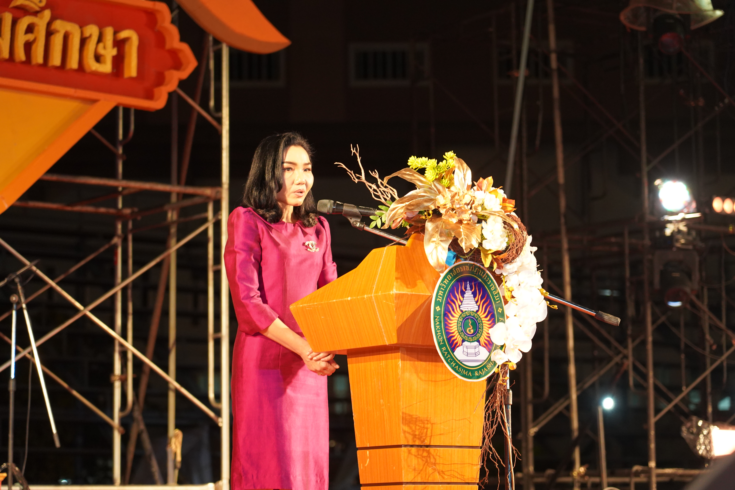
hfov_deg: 19.5
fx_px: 2144
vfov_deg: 13.0
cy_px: 245
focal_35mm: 105
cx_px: 368
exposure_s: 1/160
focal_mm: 105
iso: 3200
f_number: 4
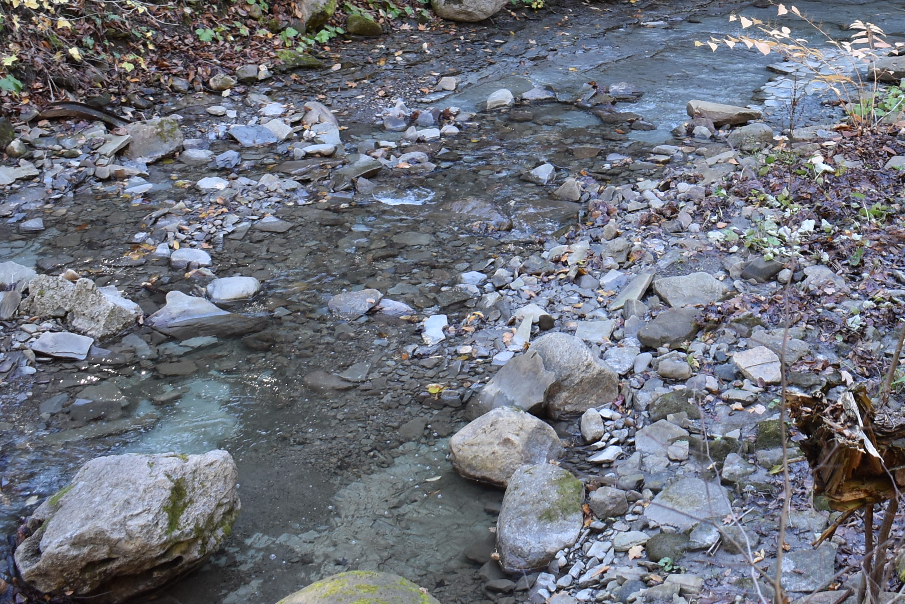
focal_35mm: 60
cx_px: 683
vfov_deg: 21.8
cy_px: -11
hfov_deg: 32.7
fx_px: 1509
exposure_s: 1/80
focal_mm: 18
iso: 400
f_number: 4
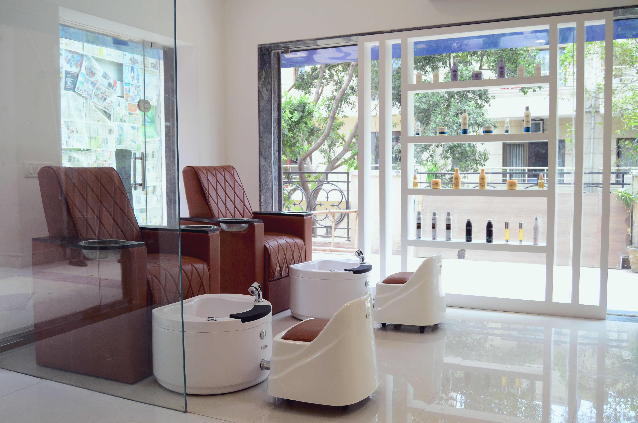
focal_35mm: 33
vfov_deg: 39.8
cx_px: 319
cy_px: 212
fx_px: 584
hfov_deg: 57.3
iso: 800
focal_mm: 22
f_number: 4.5
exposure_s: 1/400
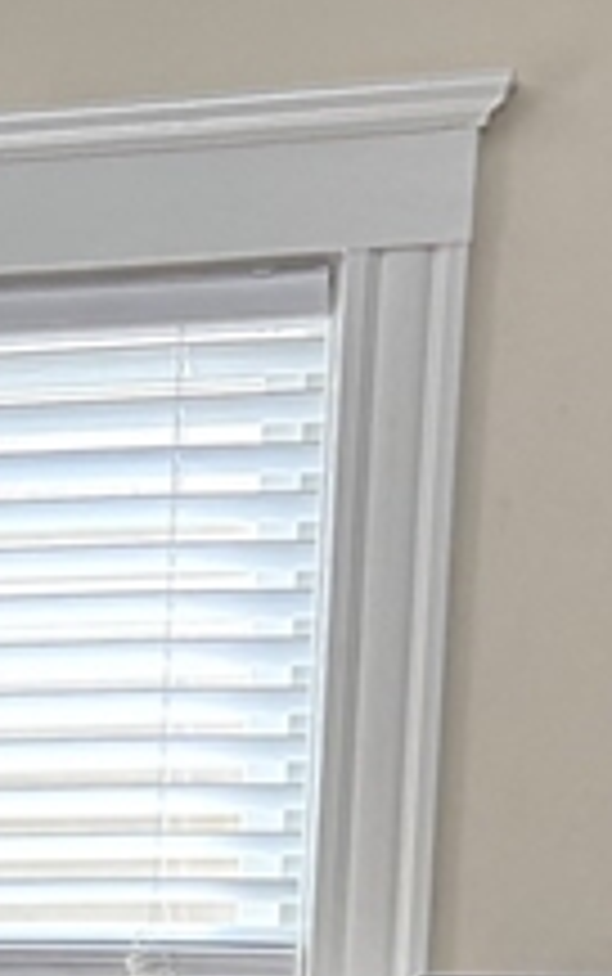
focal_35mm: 130
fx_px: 3462
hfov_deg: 9.5
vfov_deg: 14.5
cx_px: -590
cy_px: 1619
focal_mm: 5.96
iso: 125
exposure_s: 1/121
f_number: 1.6
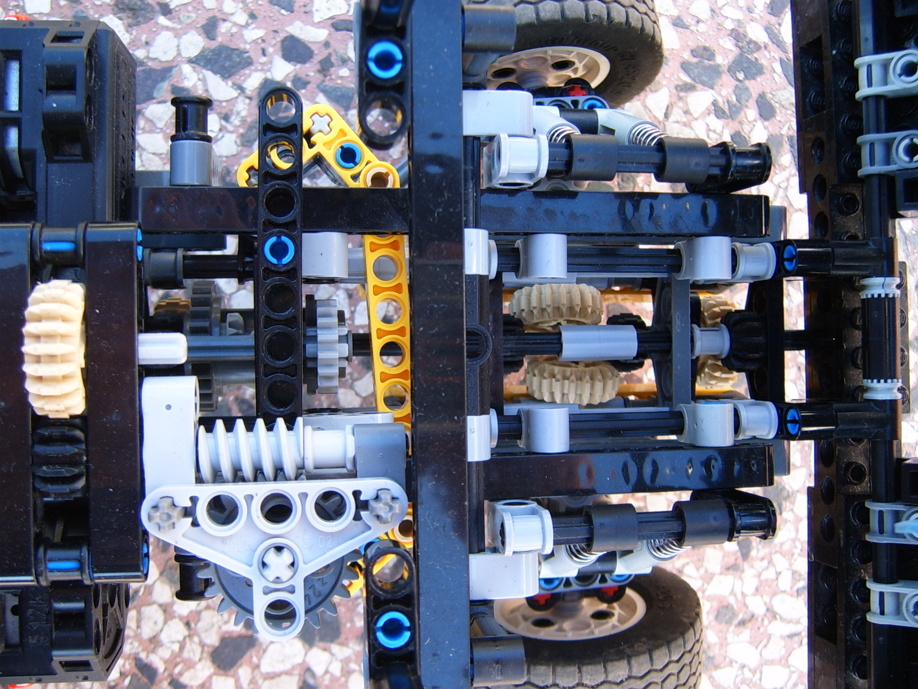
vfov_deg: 37.7
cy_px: 344
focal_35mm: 38
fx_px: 1008
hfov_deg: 49.0
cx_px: 459
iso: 63
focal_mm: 5.8
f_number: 2.8
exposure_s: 1/60
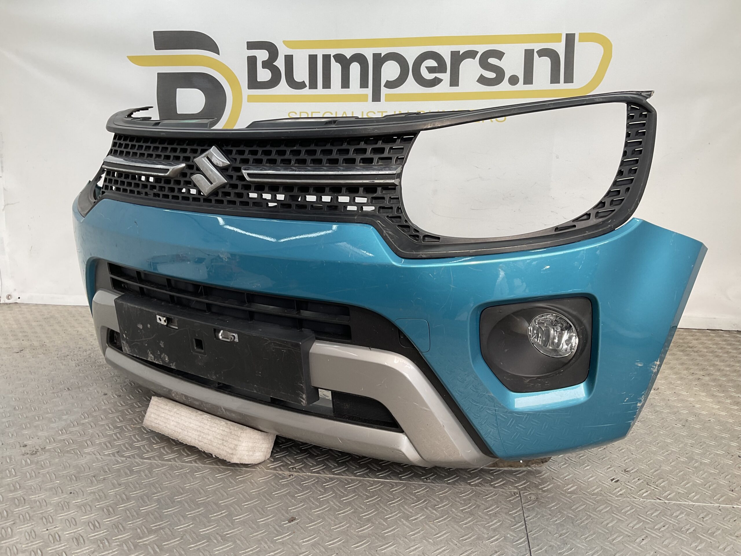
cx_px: 370
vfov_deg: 48.2
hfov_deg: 61.7
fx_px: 621
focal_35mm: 29
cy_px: 278
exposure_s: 1/130
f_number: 1.8
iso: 16
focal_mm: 3
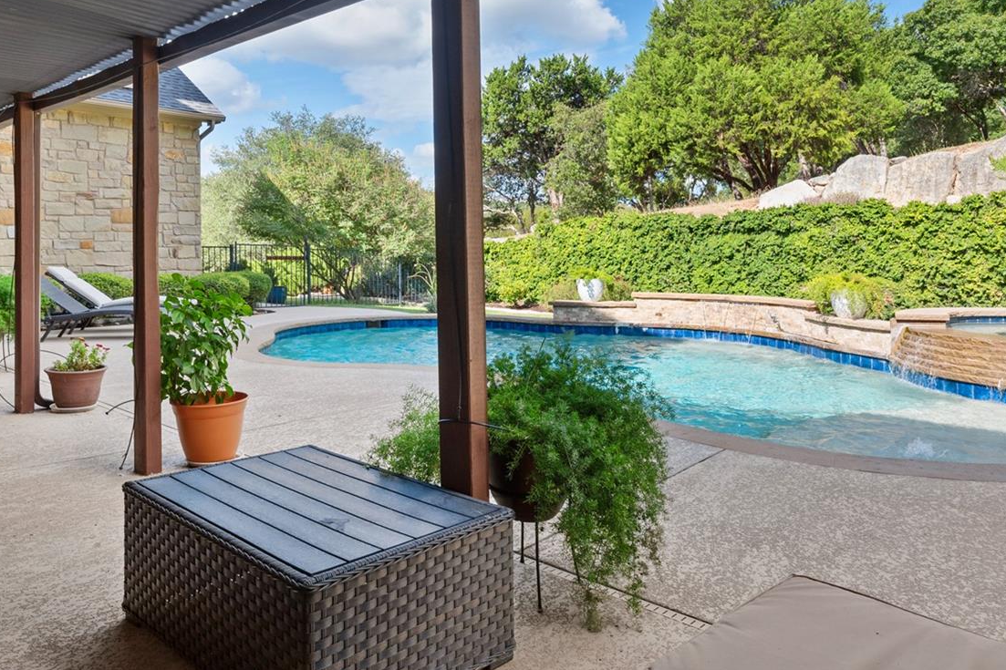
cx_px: 472
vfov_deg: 49.0
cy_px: 245
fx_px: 726
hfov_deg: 69.3
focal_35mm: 26
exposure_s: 1/30
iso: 250
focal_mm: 14
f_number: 8
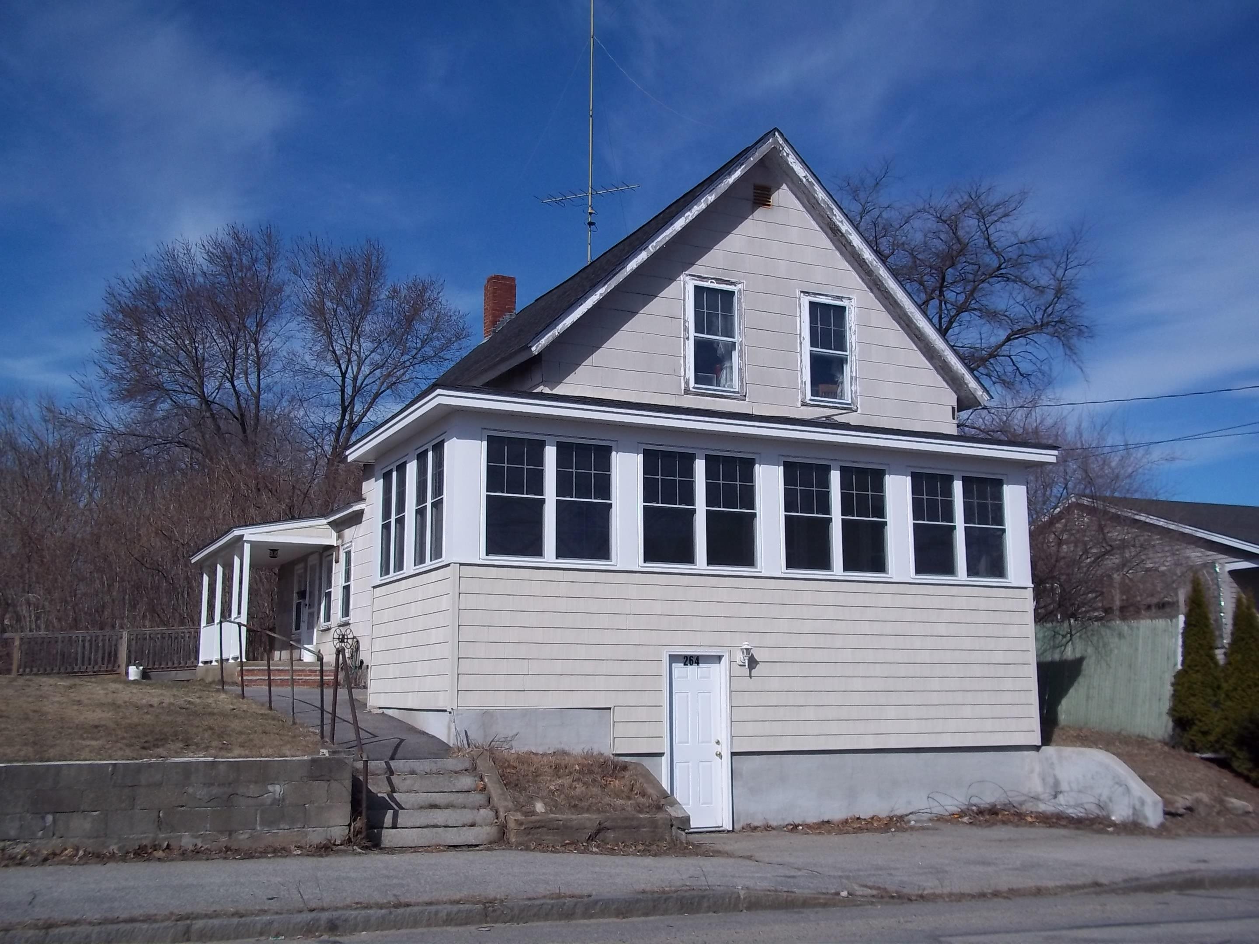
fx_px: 1309
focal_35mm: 36
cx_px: 630
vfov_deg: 39.7
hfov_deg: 51.4
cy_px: 472
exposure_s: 1/400
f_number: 8
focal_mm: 6.5
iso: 80
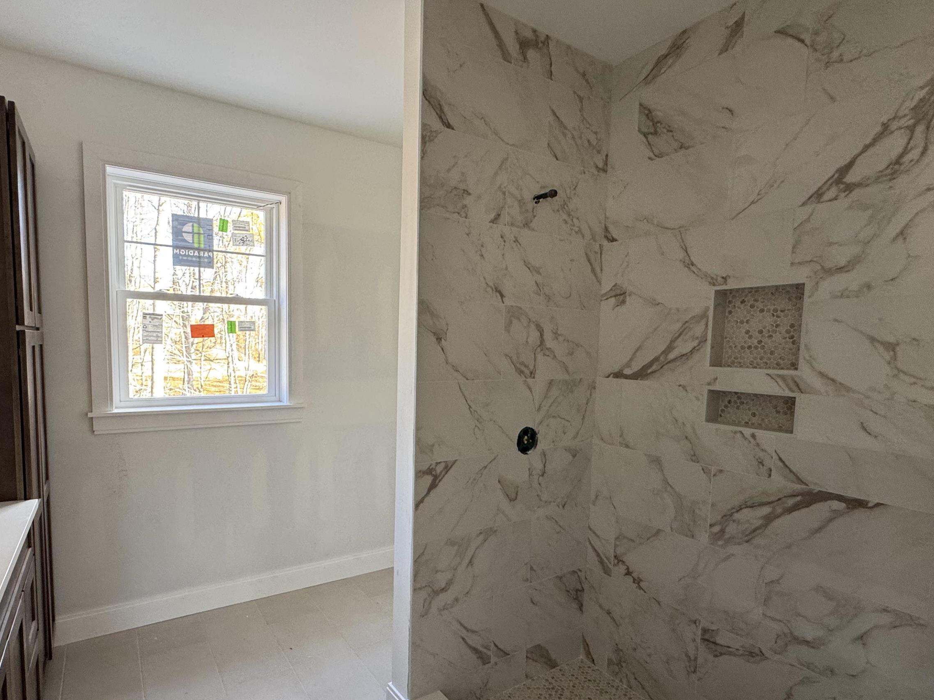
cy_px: 389
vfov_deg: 68.5
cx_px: 408
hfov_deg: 84.3
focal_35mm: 19
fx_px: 513
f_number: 2.2
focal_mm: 2.22
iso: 200
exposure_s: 1/99
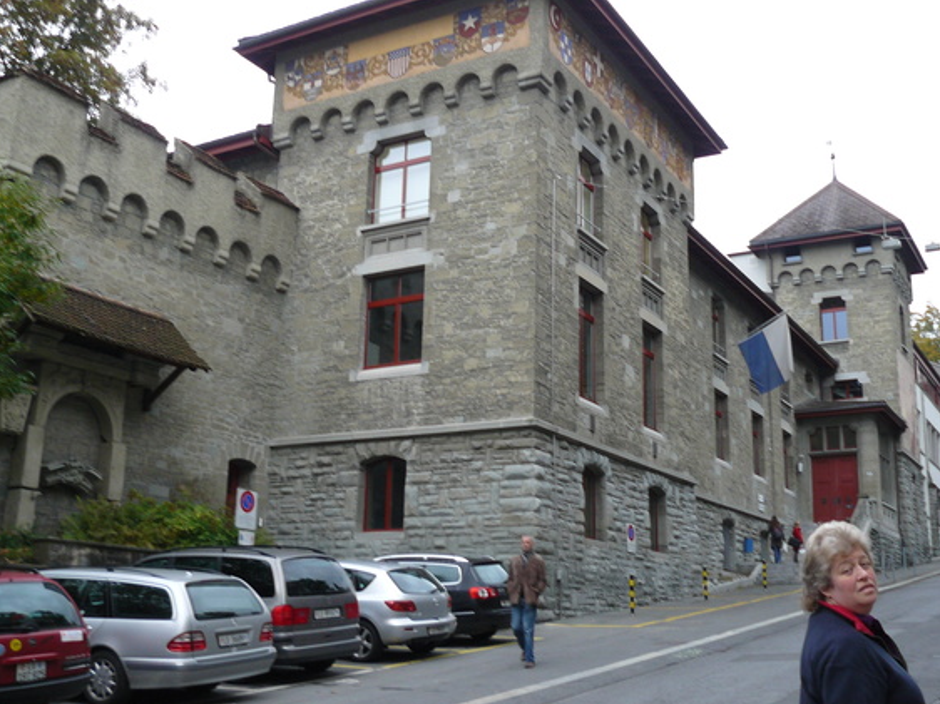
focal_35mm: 41
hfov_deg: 45.7
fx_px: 1113
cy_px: 355
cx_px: 519
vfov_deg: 35.1
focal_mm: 6
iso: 100
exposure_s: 1/40
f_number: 2.8
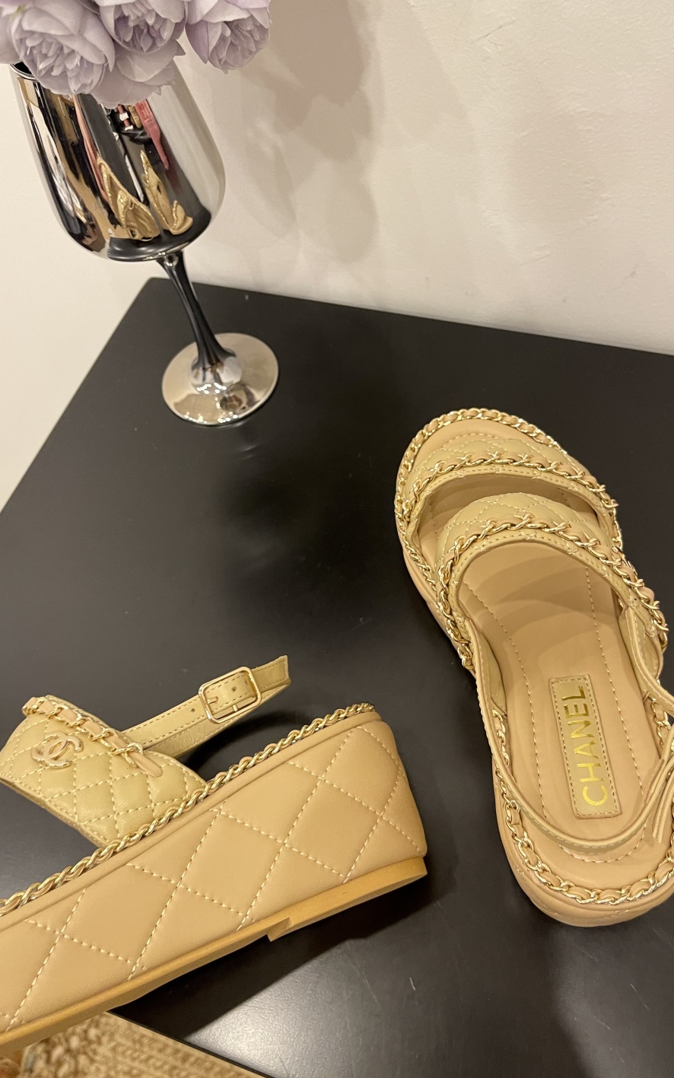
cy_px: 535
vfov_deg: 66.5
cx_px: 370
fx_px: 823
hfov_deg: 44.5
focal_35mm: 28
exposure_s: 1/60
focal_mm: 5.1
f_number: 1.6
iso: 400
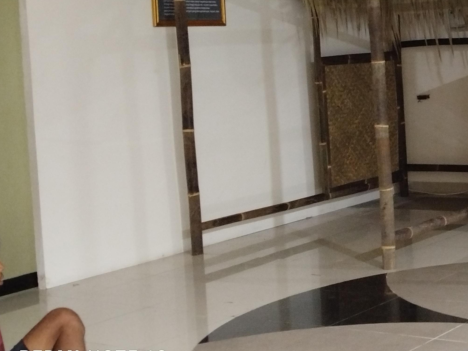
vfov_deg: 19.2
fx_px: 1028
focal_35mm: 76
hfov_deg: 24.6
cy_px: 68
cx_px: 456
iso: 1250
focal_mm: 5.31
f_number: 1.7
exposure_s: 1/10
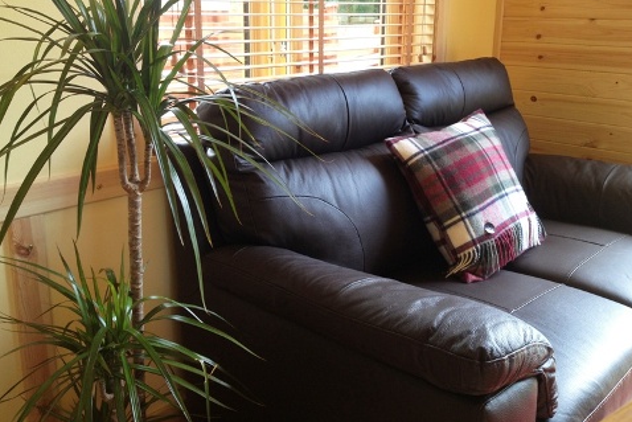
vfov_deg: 34.1
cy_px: 169
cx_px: 307
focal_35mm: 39
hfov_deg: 49.5
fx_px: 685
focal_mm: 4.28
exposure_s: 1/40
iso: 50
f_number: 2.4
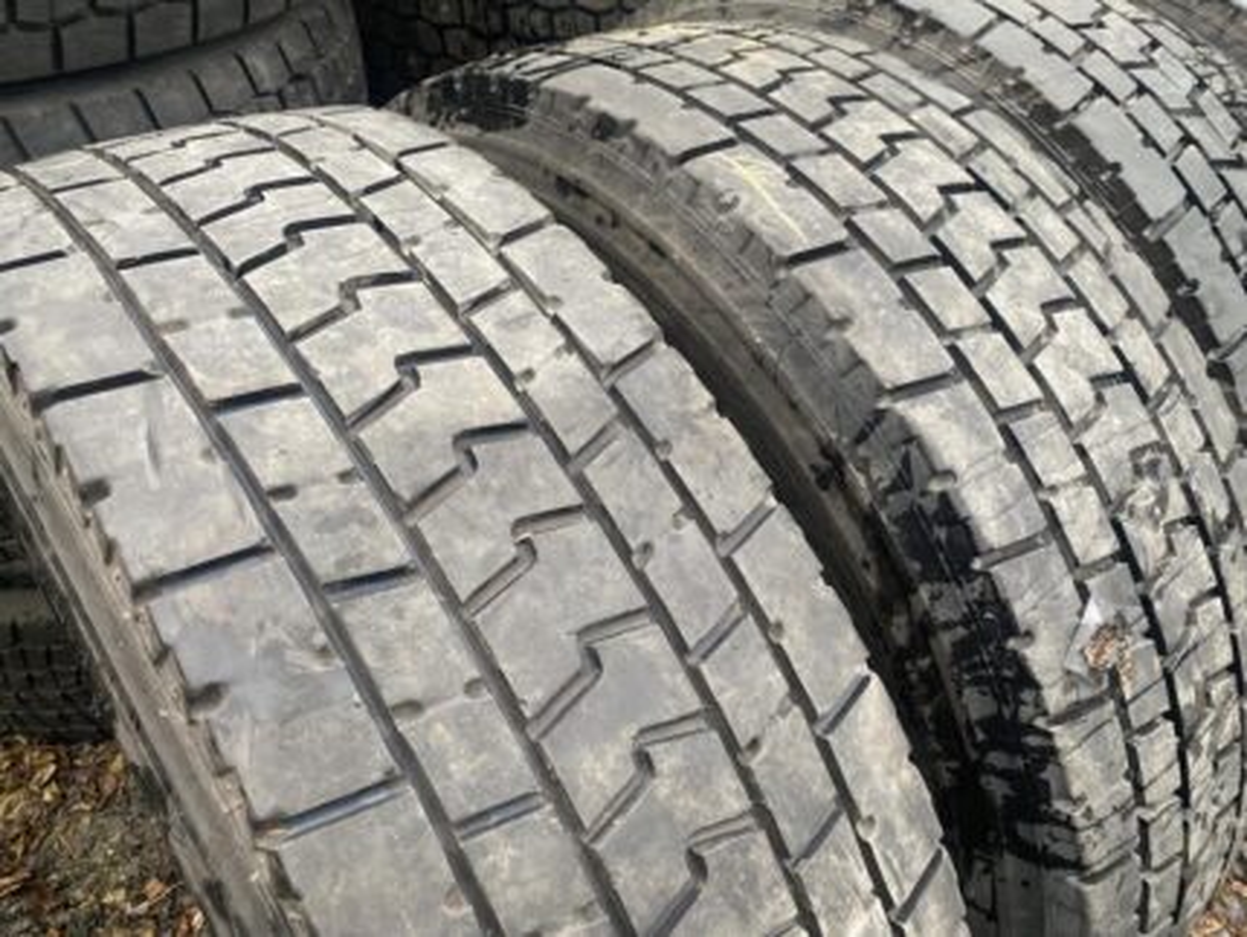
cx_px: 624
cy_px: 468
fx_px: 937
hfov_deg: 67.3
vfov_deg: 53.1
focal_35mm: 26
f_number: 1.8
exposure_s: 1/122
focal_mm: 4.25
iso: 80
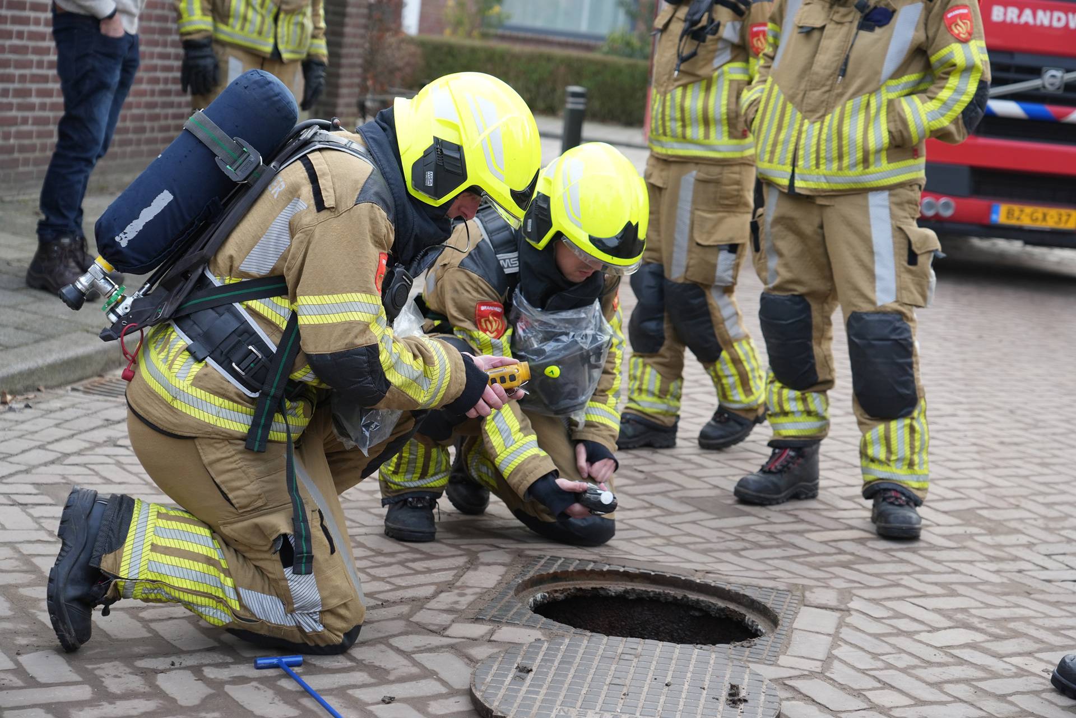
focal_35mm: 67
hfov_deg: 30.1
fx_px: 2002
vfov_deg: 20.3
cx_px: 538
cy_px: 359
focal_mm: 67
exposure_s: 1/250
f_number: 5
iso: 500
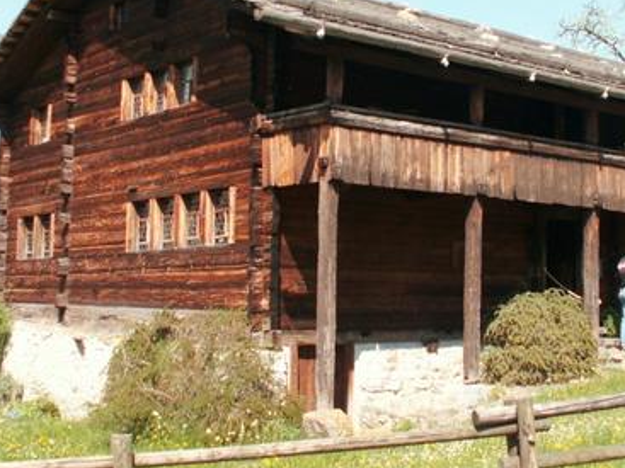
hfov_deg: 31.6
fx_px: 1101
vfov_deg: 23.9
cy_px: 172
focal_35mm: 61
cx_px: 381
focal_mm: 5.86
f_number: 3.2
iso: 50
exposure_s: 1/320
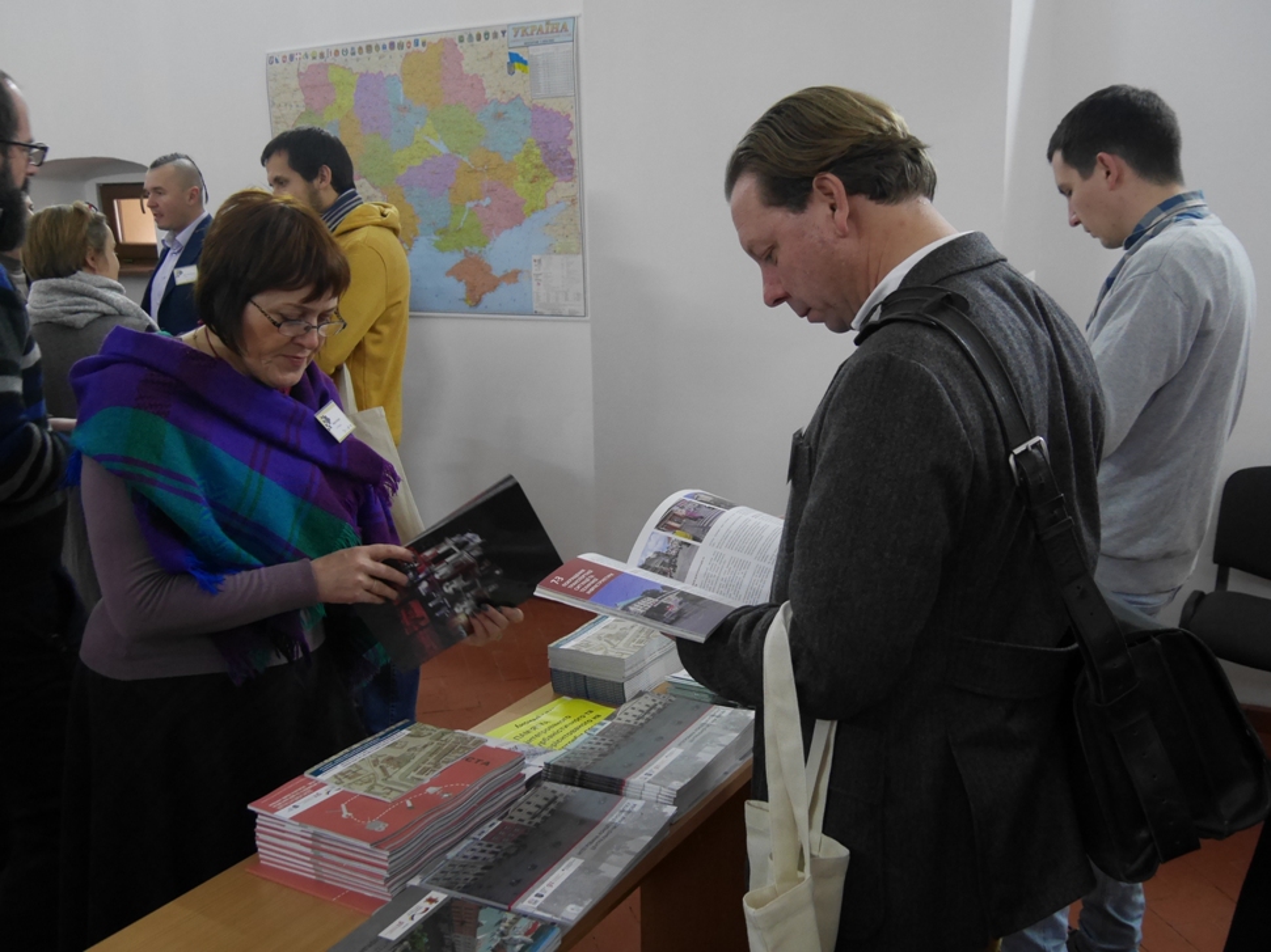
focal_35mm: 34
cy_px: 476
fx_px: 1248
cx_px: 636
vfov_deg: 41.8
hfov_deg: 54.0
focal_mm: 17
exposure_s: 1/60
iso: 1600
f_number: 3.7
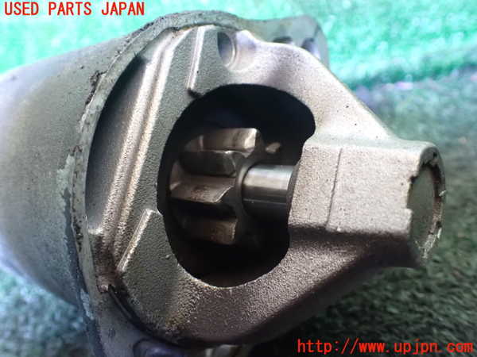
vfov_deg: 46.8
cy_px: 178
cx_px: 238
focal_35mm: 30
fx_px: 413
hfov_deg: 60.0
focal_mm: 5.4
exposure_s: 1/30
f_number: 2.3
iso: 1600
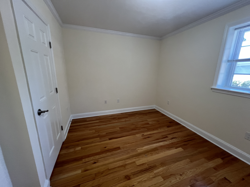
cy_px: 94
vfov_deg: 89.9
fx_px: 94
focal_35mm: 13
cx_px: 125
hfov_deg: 106.2
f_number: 1.8
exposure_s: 1/120
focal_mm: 1.57
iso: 200
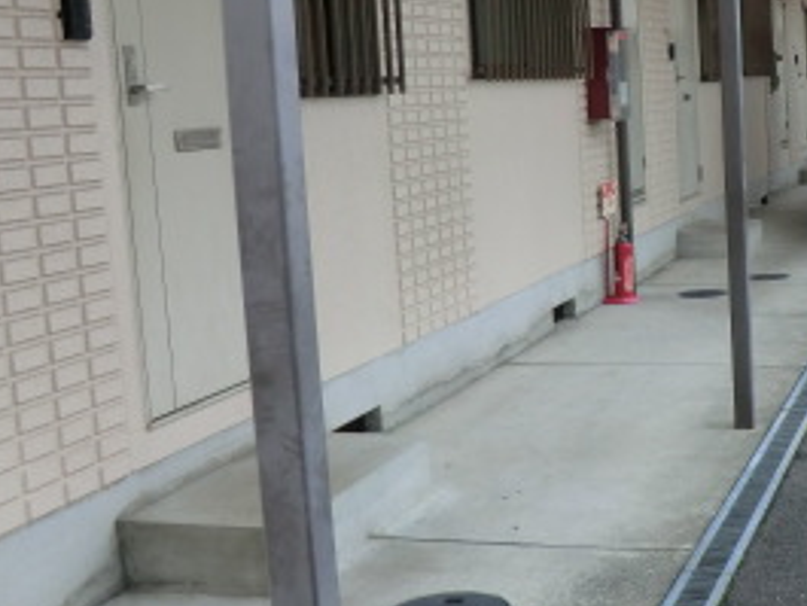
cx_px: 792
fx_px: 1353
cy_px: 283
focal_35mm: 58
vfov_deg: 25.2
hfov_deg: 31.0
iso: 80
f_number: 3.2
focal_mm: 4.3
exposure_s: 1/125
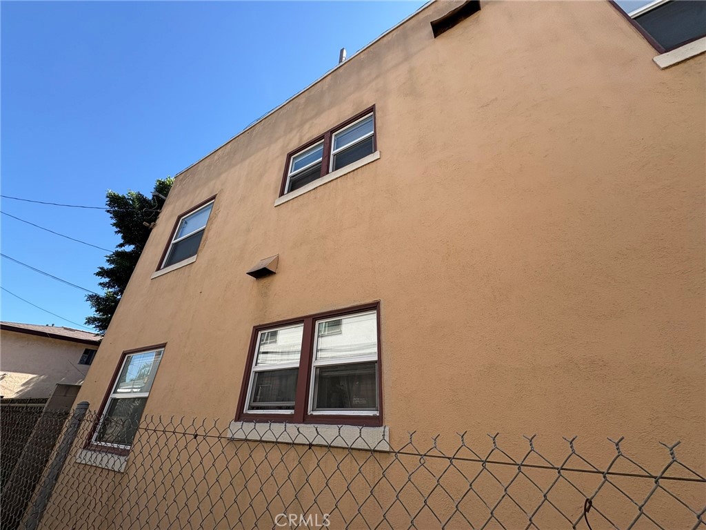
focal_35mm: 14
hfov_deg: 102.1
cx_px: 353
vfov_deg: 85.7
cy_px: 265
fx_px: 286
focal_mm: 2.22
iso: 40
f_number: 2.2
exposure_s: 1/763
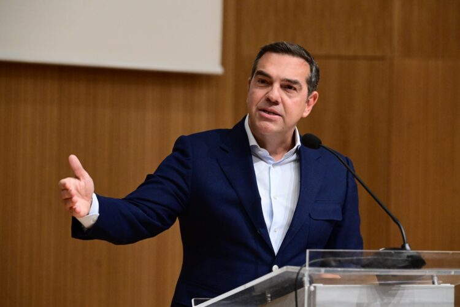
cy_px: 154
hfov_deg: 15.8
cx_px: 230
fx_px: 1661
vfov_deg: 10.5
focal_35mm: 130
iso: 8000
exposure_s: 1/320
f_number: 4.5
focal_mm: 130
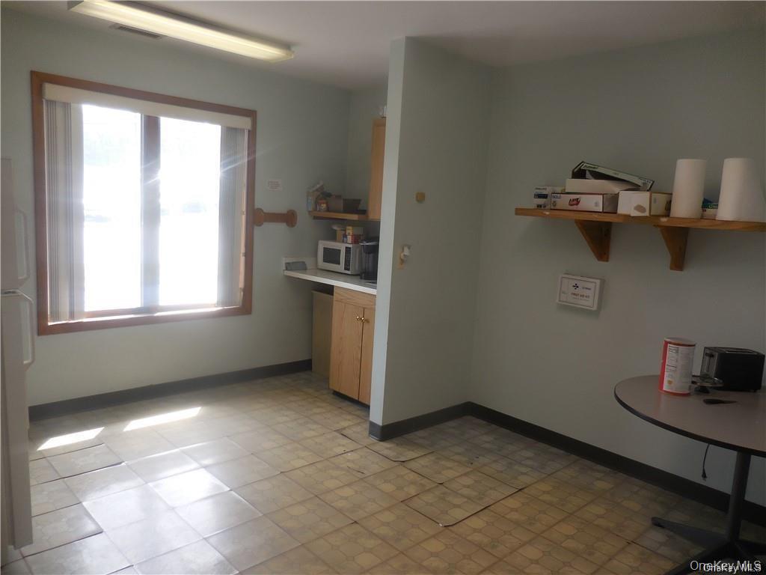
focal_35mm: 25
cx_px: 383
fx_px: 553
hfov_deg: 69.4
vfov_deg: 54.9
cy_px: 288
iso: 125
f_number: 3.3
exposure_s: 1/80
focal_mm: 4.5
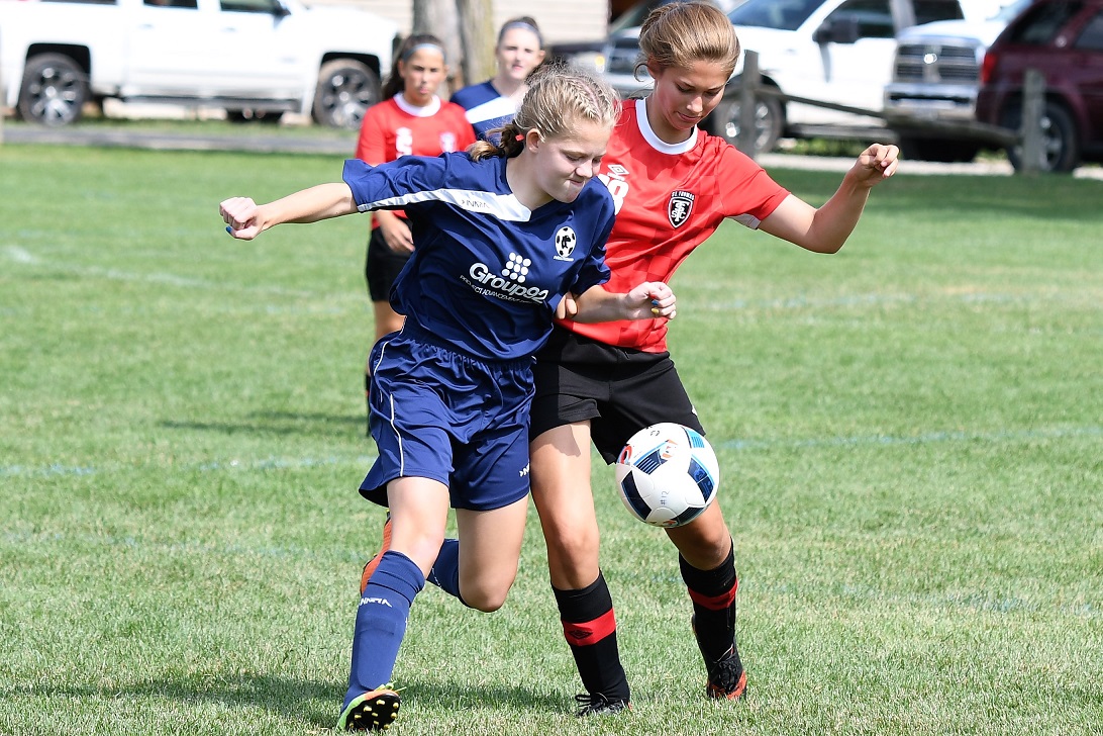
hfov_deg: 13.4
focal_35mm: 153
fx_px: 4687
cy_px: 368
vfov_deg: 9.0
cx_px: 552
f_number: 4.5
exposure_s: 1/1000
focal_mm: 102
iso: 200
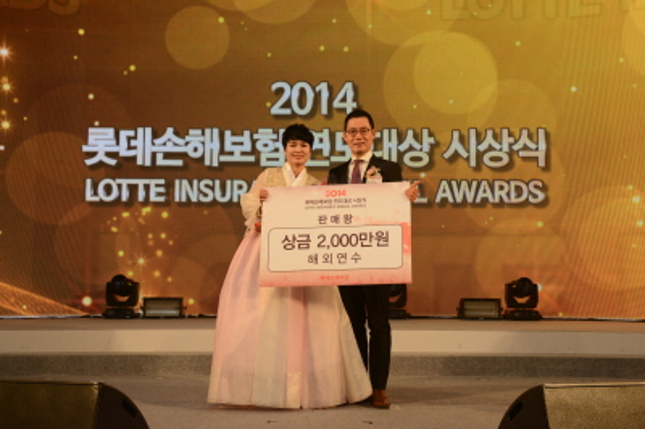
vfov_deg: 28.0
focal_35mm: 48
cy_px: 214
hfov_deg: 41.1
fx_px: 859
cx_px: 322
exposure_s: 1/250
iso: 1000
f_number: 8
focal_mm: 48
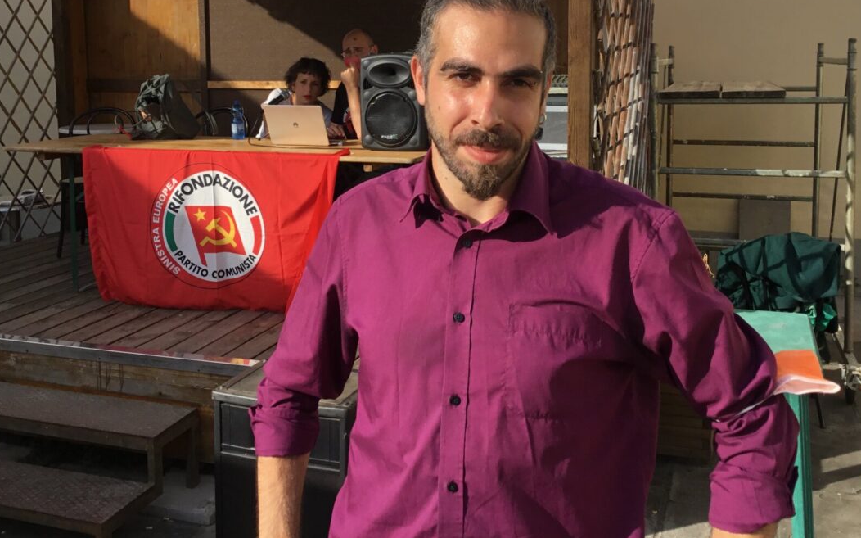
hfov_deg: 49.3
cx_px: 413
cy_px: 147
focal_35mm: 40
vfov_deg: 31.5
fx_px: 938
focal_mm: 3.3
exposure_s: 1/799
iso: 25
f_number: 2.4
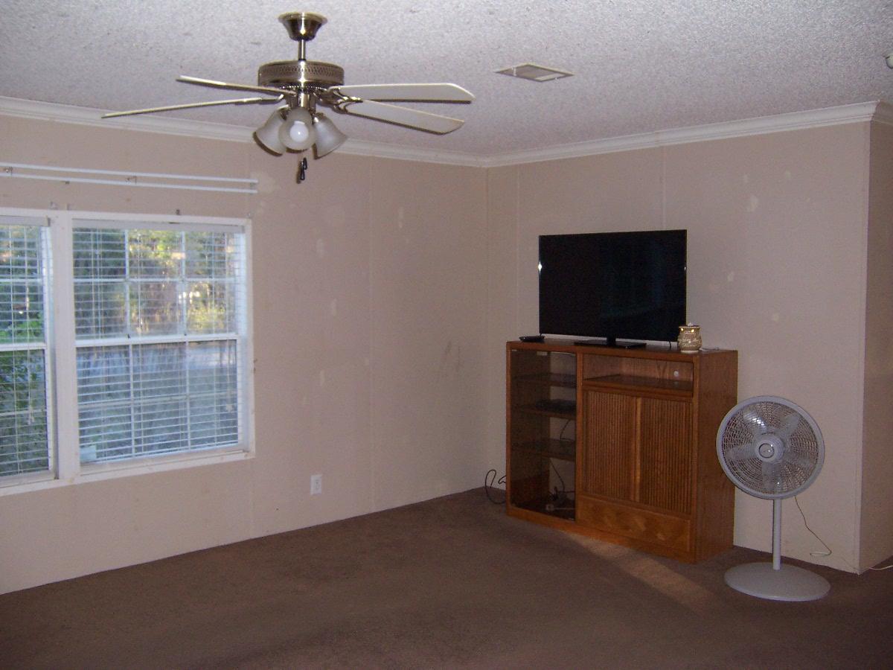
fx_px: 851
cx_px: 446
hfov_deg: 55.4
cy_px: 335
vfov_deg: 42.9
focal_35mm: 33
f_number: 2.8
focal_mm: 5.5
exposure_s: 1/60
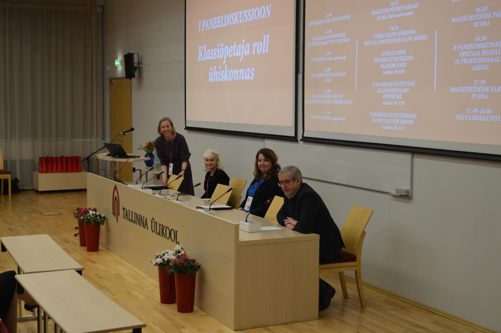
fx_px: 751
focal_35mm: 54
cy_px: 166
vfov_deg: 25.0
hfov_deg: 36.9
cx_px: 250
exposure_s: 1/60
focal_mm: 36
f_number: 4.8
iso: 720
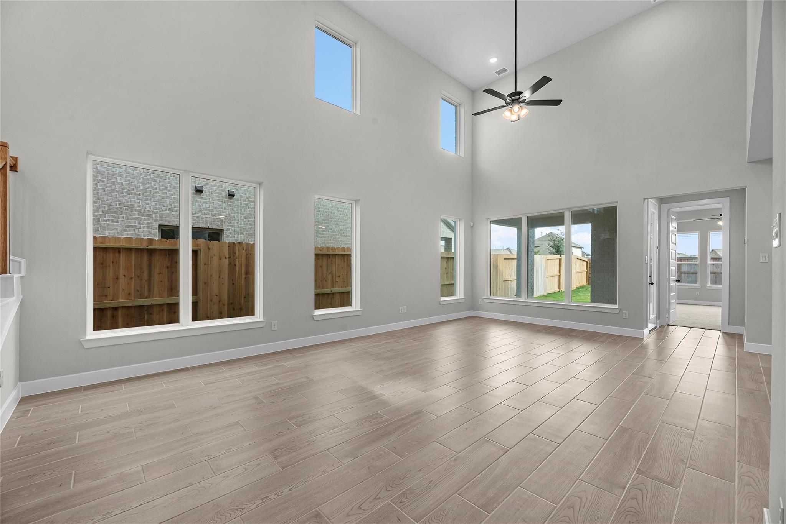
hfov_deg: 104.2
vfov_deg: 81.2
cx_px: 393
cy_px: 262
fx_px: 306
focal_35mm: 14
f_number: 9
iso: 250
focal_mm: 14
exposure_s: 1/30
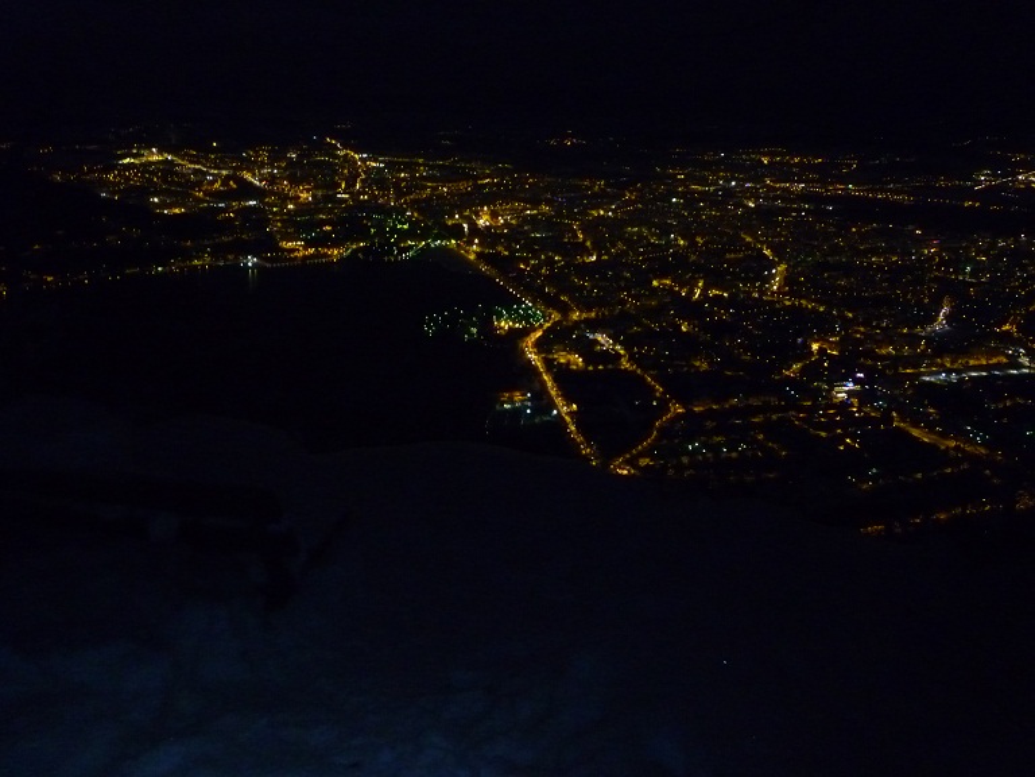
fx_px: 867
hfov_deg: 61.7
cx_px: 518
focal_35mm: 29
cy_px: 388
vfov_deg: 48.2
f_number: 3.3
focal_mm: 5.2
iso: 800
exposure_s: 1/8
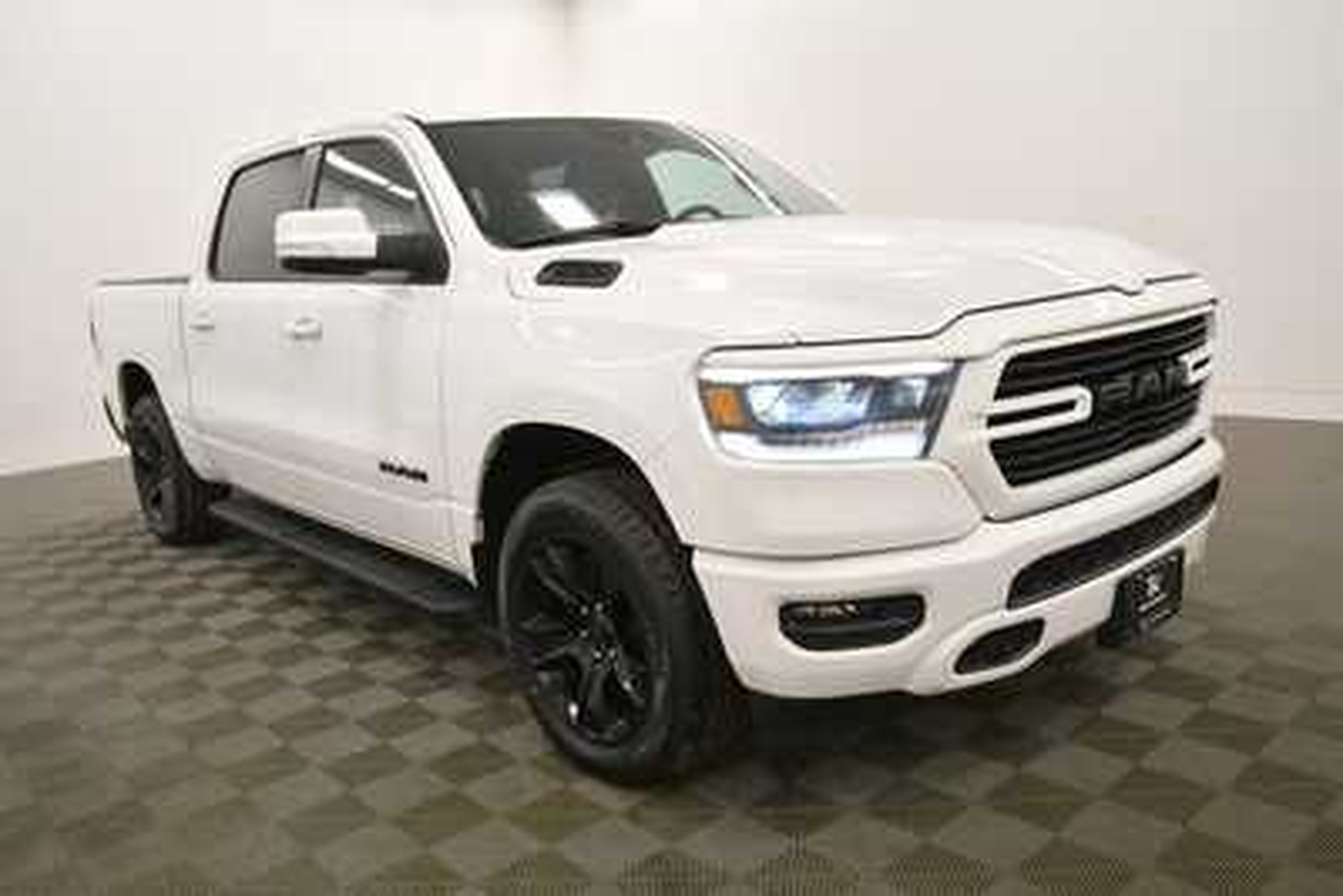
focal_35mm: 28
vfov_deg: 46.4
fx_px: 1045
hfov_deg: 65.5
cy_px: 448
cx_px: 672
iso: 800
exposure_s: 1/250
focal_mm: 19
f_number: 5.6
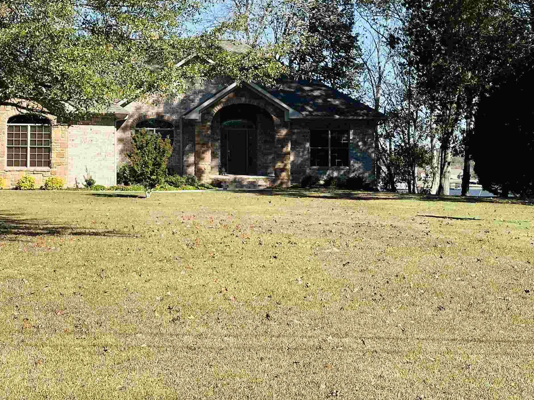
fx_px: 1203
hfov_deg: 24.8
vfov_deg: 18.8
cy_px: 94
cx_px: 164
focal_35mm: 78
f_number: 1.78
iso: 64
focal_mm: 6.86
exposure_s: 1/2597
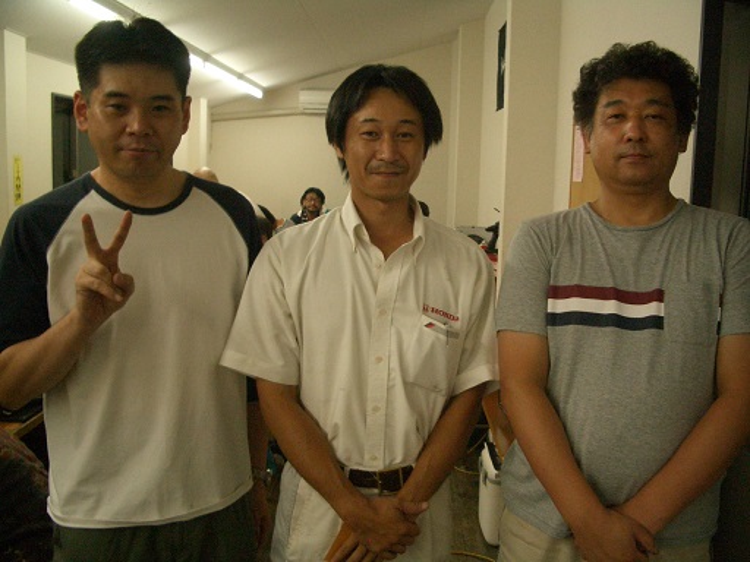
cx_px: 375
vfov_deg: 40.7
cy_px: 281
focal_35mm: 35
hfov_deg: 52.6
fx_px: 758
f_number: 2.6
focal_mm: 5.8
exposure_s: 1/80
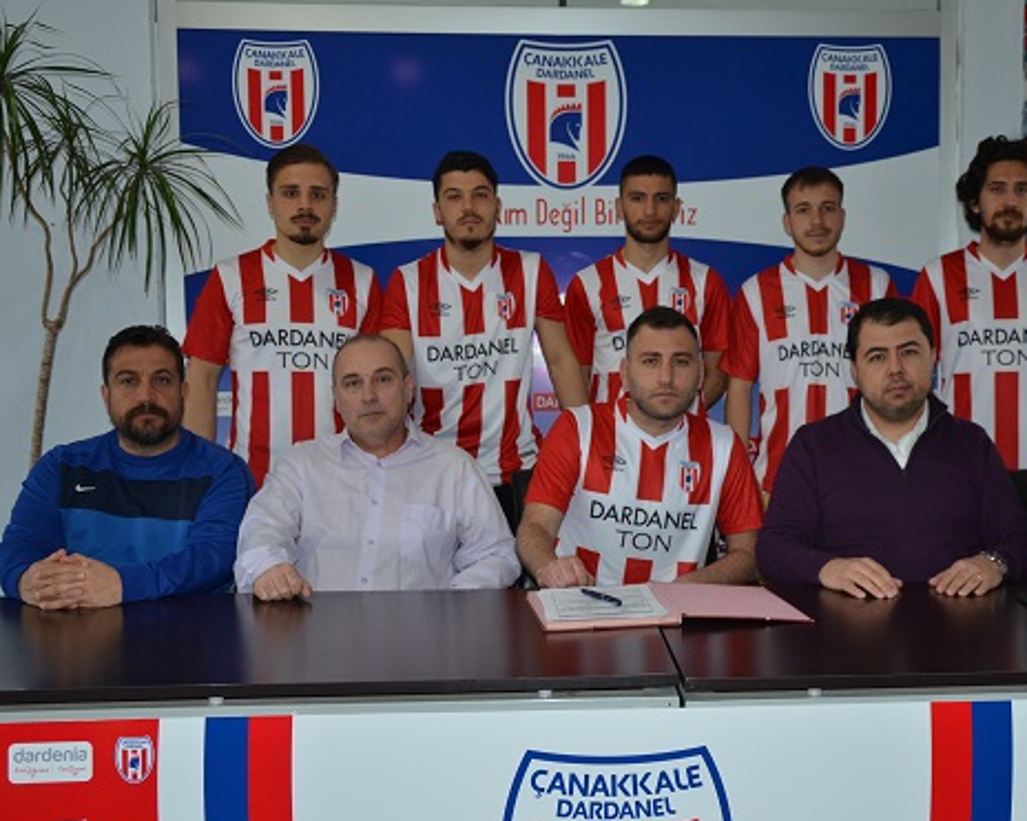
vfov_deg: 33.4
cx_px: 635
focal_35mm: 45
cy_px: 447
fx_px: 1367
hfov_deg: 40.9
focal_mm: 24
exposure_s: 1/60
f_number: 3.8
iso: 800
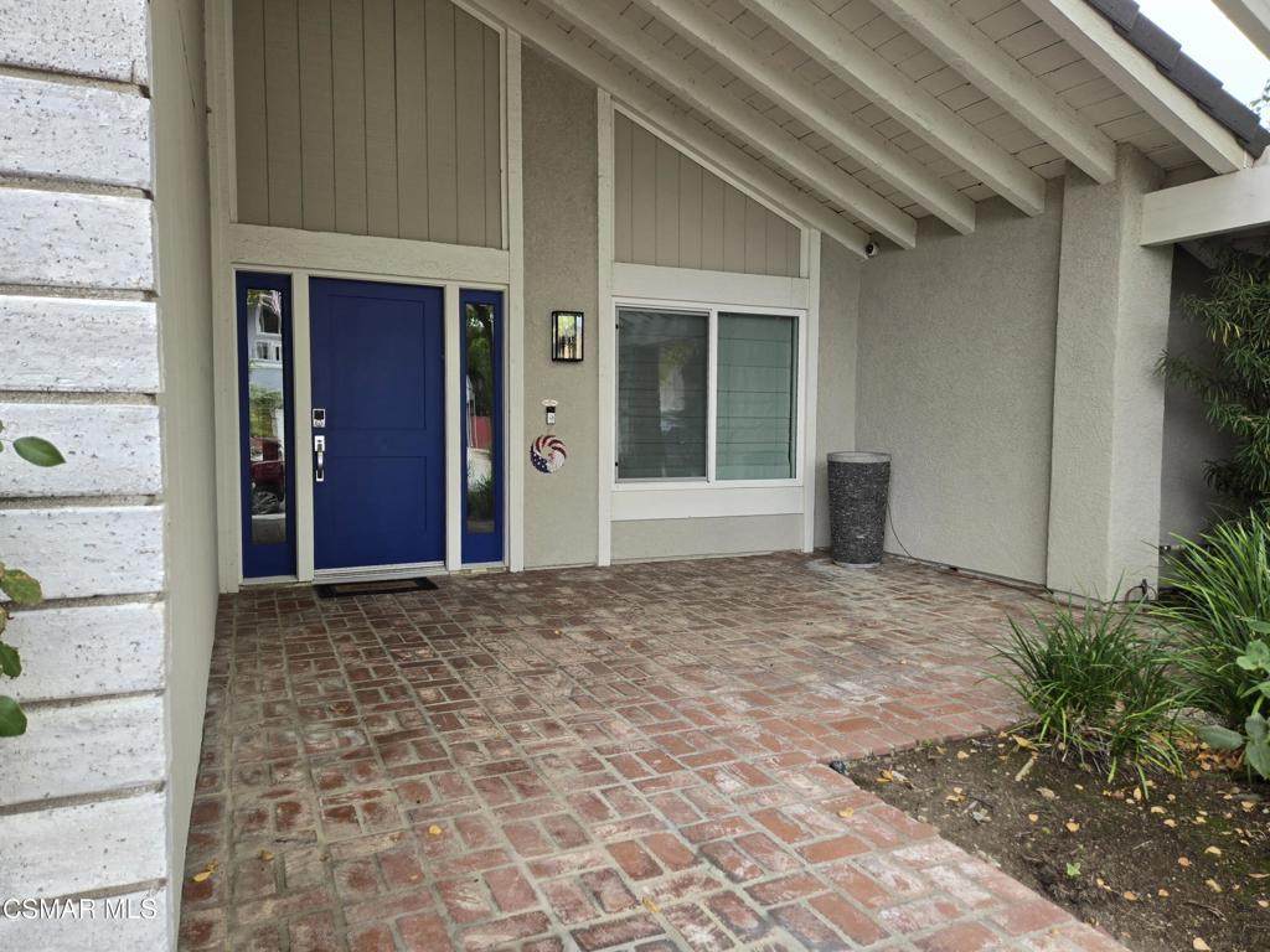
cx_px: 635
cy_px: 476
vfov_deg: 58.9
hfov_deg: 73.9
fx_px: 844
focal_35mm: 23
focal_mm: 5.4
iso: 40
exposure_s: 1/182
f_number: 1.8
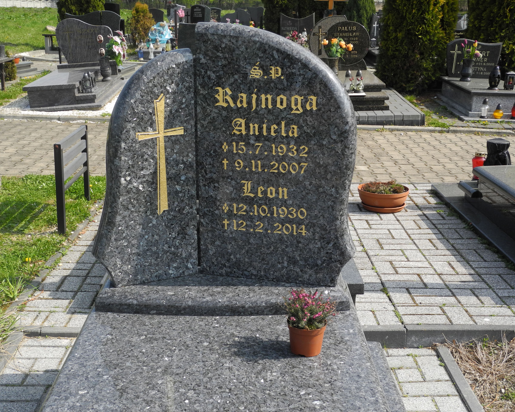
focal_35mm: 47
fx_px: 716
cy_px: 206
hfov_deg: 39.5
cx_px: 242
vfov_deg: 32.1
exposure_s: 1/800
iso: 100
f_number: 3.2
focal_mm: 9.7
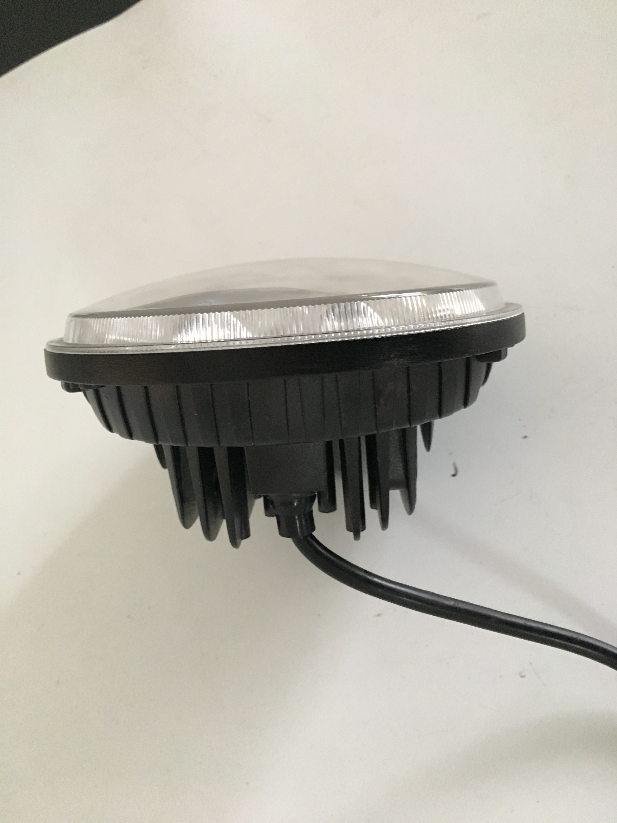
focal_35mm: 29
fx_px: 689
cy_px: 412
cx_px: 308
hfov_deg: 48.2
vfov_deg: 61.7
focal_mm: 4.15
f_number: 2.2
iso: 200
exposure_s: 1/25
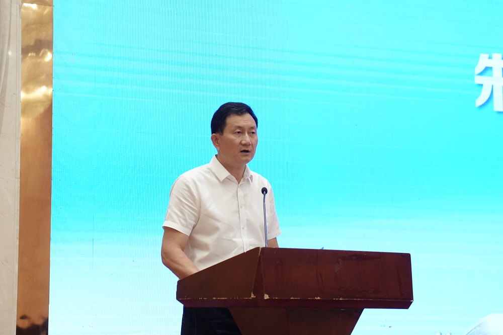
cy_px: 168
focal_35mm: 112
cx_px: 252
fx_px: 1564
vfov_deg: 12.2
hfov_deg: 18.3
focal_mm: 75
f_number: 4
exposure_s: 1/100
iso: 1600
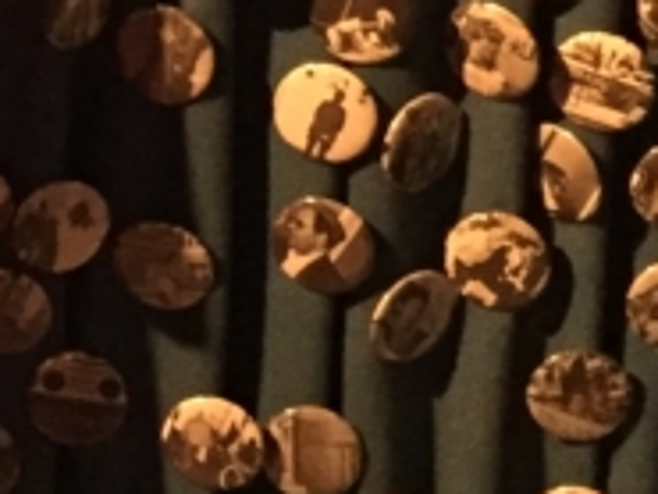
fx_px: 3405
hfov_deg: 10.7
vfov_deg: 7.9
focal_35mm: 179
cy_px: -499
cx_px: -295
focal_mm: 4.15
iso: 400
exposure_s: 1/17
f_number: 2.2
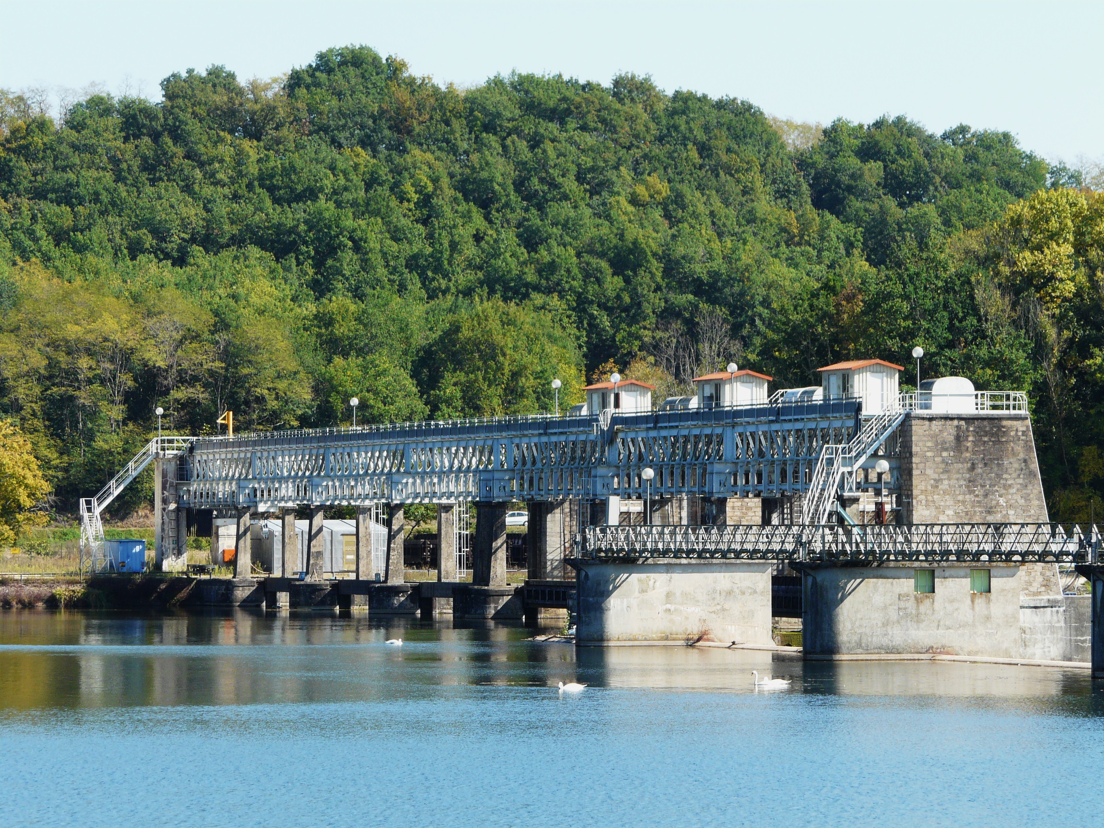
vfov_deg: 8.5
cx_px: 552
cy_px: 414
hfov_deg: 11.3
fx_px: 5581
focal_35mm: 175
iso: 100
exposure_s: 1/250
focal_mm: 28.8
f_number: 5.6
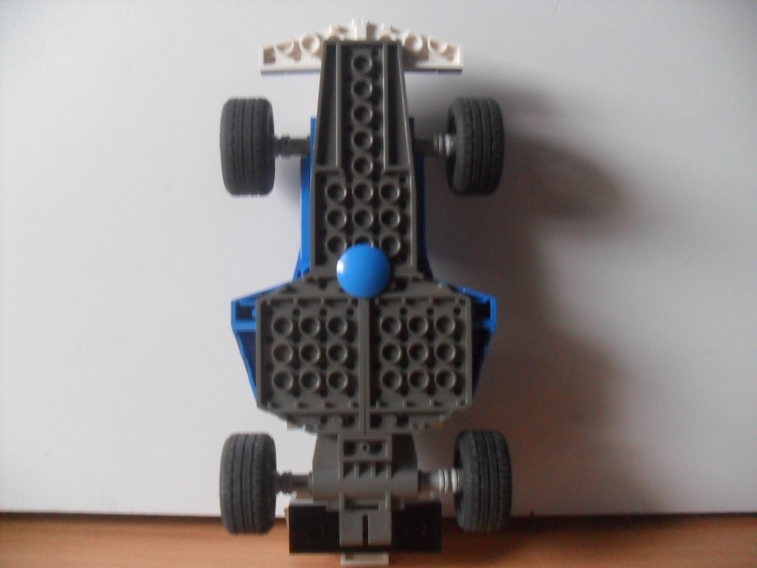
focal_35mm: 35
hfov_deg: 52.6
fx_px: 765
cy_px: 284
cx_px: 378
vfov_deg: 40.7
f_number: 3
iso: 400
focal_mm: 6.3
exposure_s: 1/10
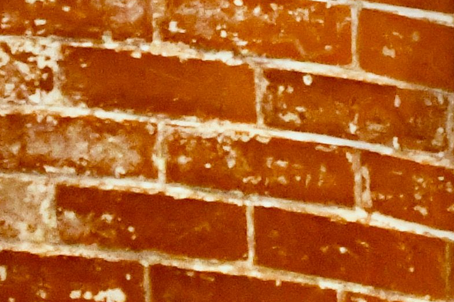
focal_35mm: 149
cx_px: 893
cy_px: -533
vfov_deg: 8.1
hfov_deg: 12.3
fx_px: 1879
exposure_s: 1/60
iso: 5000
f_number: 4.8
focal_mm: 14
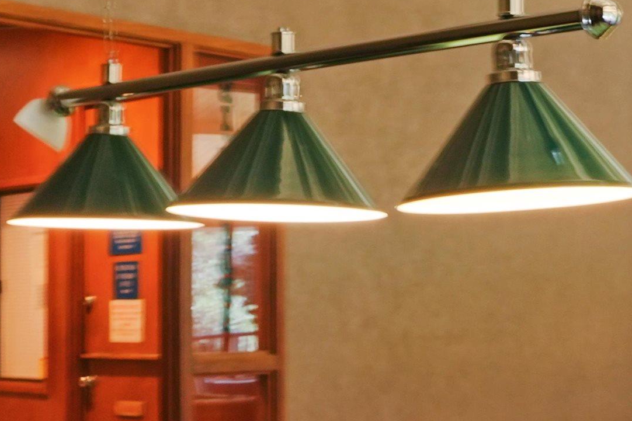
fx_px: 1246
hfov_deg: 27.4
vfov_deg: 17.8
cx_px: 571
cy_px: 571
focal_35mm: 71
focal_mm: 17
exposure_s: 1/1.25
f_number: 9
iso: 200
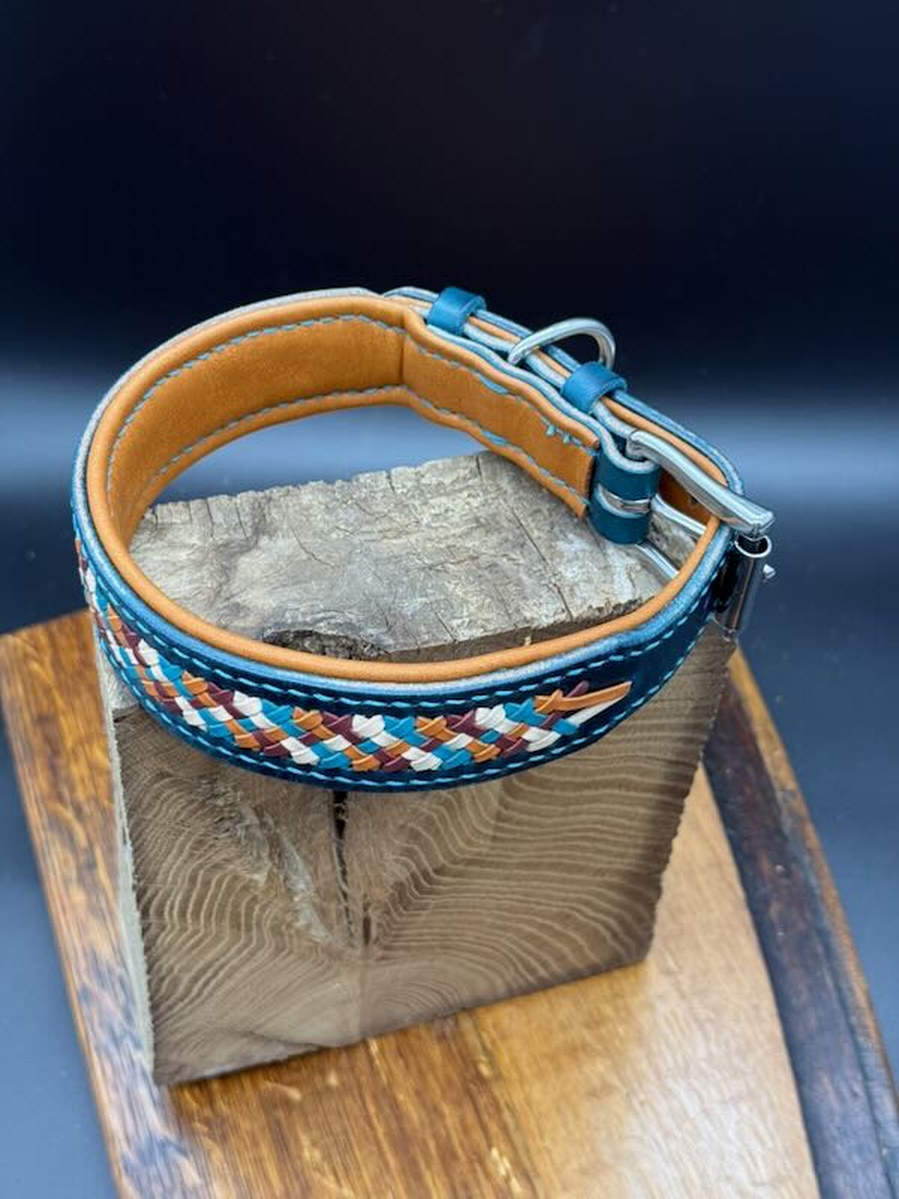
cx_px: 450
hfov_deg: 30.3
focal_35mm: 48
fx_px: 1662
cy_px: 600
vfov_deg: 39.7
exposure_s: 1/121
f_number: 1.78
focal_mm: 6.76
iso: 80
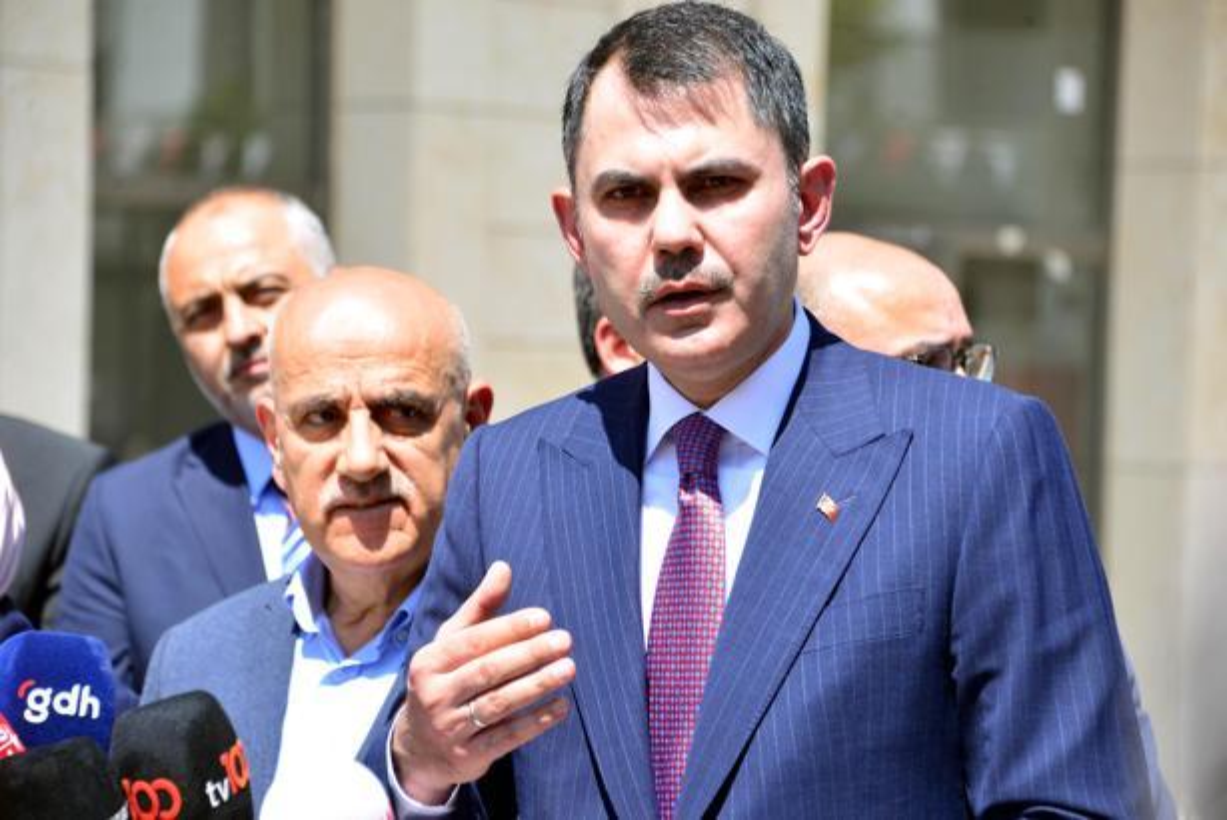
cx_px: 614
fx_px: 4944
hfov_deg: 14.1
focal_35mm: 145
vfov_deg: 9.5
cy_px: 410
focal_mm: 145
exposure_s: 1/160
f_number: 5.6
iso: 100
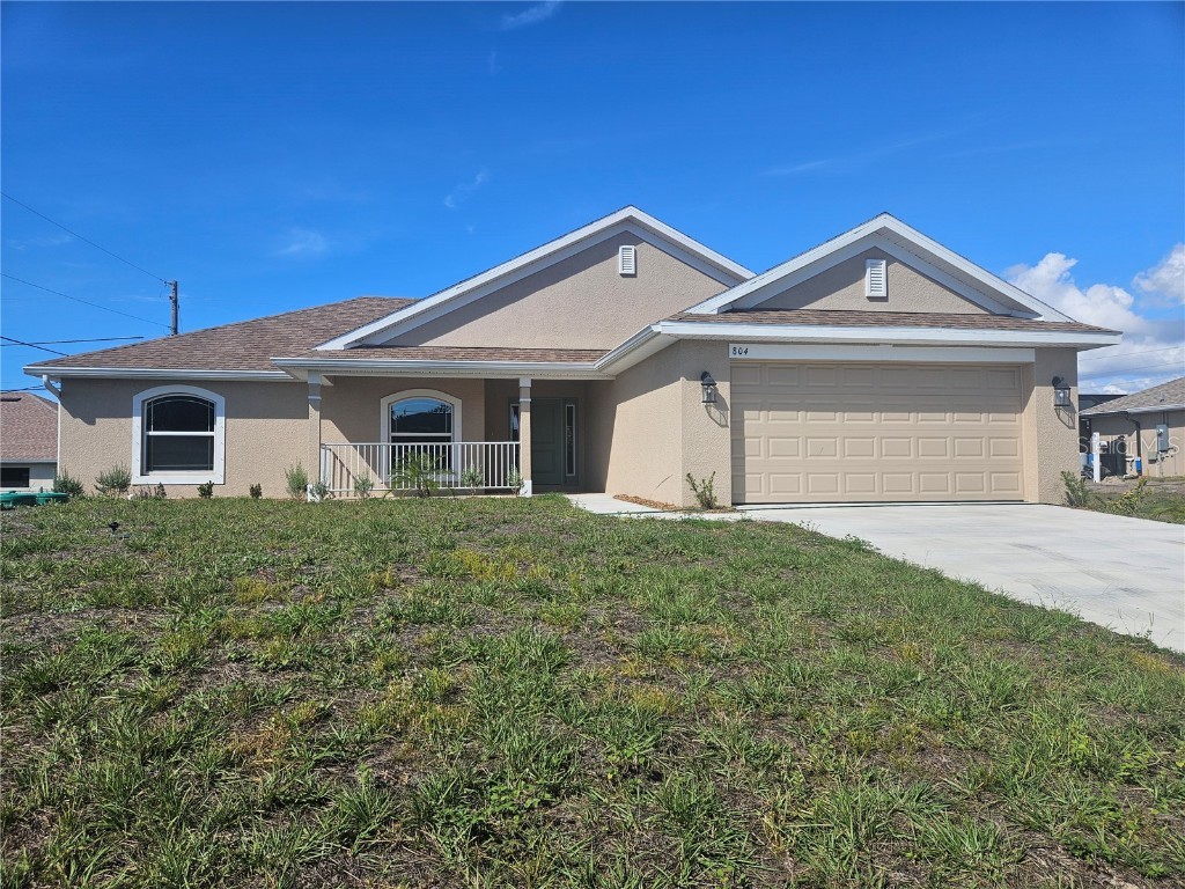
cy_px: 444
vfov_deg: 58.9
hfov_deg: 73.9
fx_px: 787
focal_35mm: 23
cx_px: 592
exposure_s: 1/2430
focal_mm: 5.4
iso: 25
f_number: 1.8
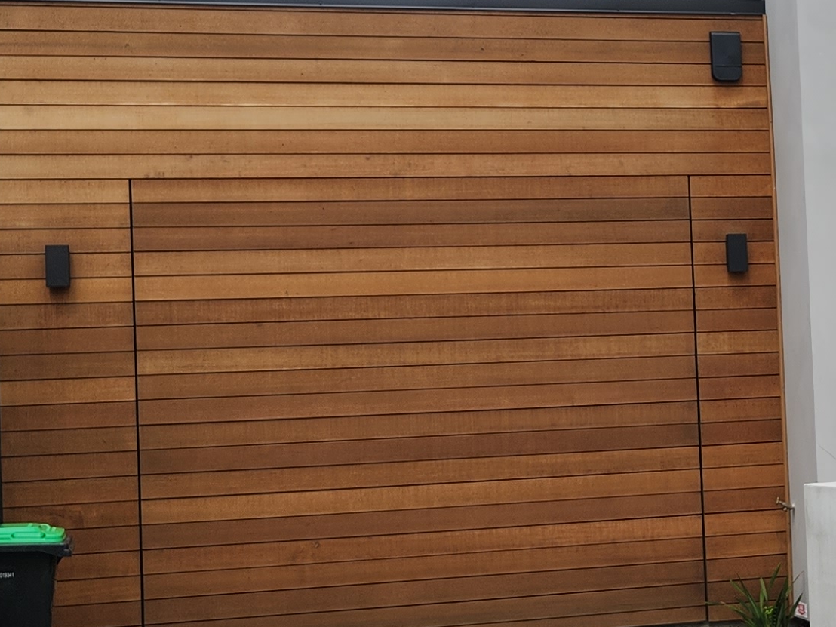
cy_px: 327
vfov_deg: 17.8
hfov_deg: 22.4
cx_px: 885
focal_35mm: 83
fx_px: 2005
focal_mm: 5.4
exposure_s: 1/1910
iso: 20
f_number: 1.8
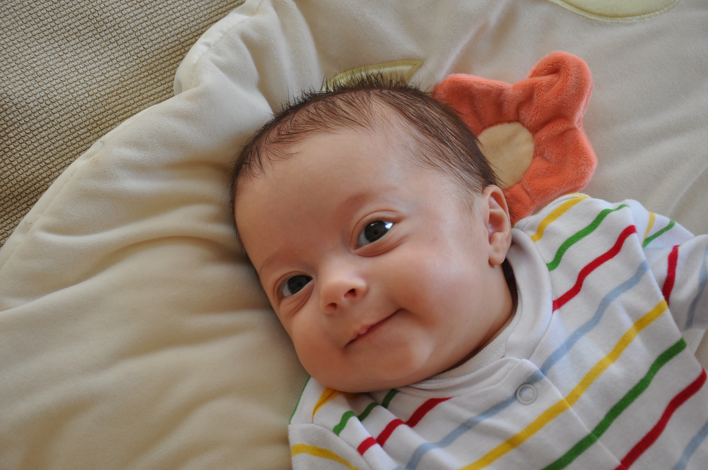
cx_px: 354
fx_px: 1532
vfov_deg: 17.4
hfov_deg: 26.0
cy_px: 235
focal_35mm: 78
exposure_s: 1/30
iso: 280
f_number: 5.6
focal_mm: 52
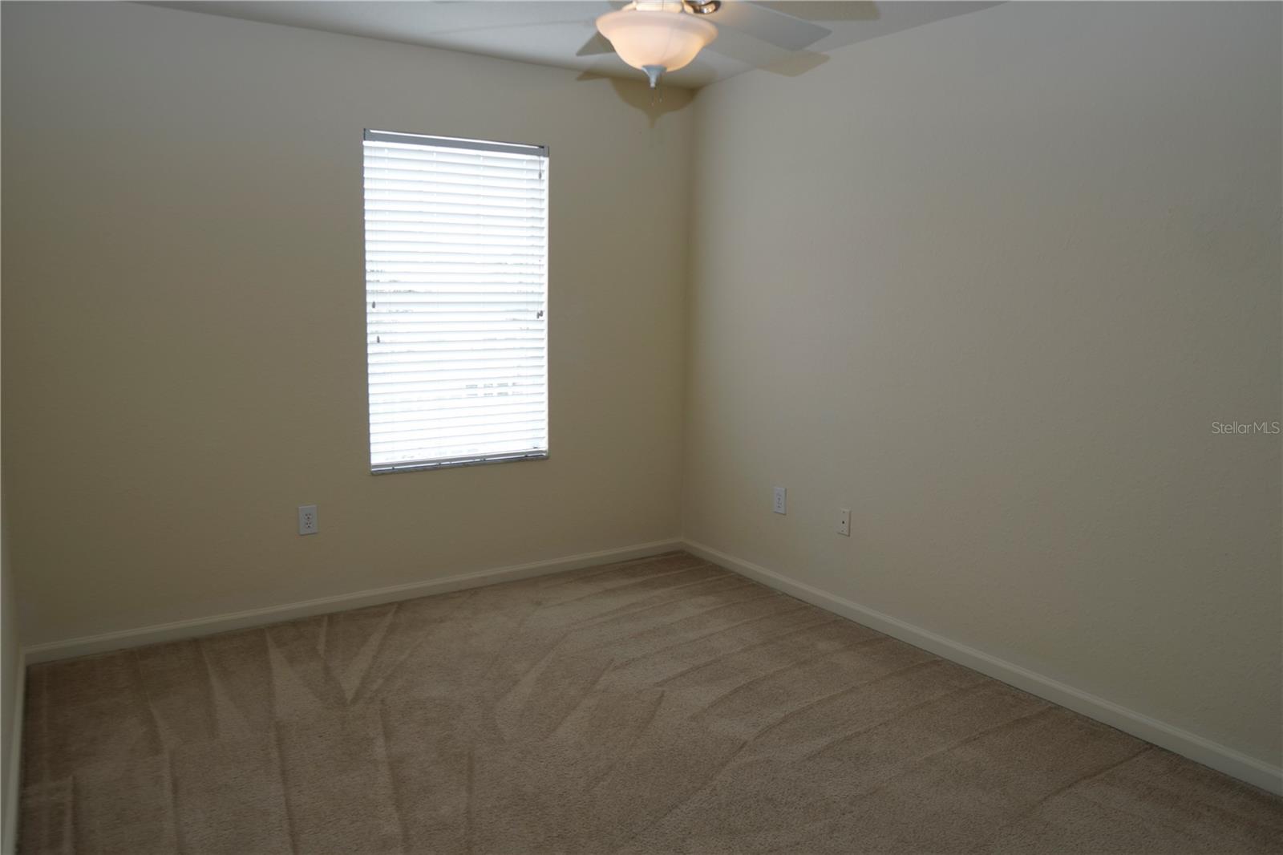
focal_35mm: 24
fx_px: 855
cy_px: 428
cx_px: 642
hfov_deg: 73.8
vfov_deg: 53.1
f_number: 2.5
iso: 100
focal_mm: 16
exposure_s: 1/50
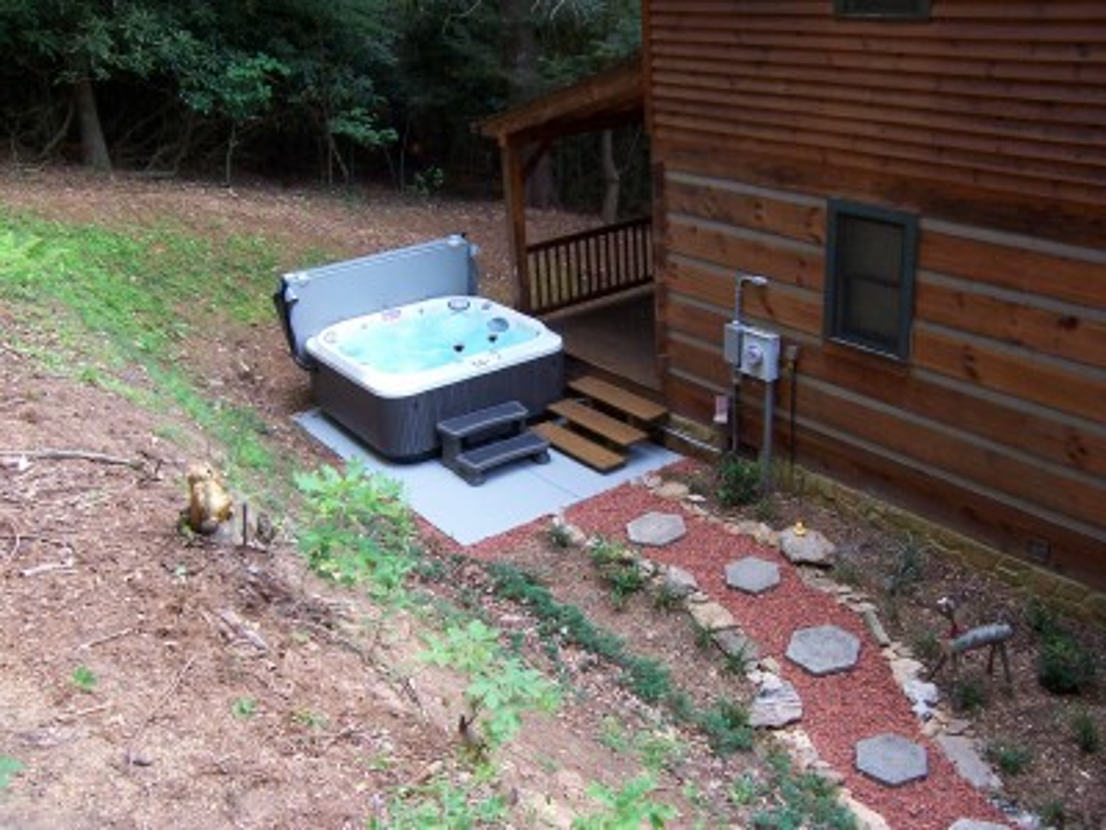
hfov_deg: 55.4
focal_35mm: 33
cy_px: 415
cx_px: 553
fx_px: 1054
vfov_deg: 42.9
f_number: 3.4
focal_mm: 5.5
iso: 140
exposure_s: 1/15
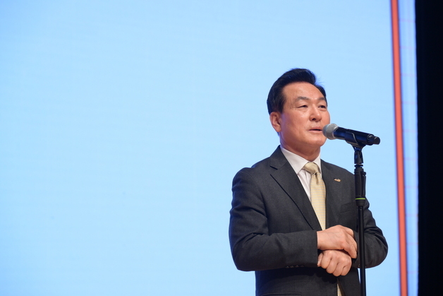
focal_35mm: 95
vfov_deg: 14.4
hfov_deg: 21.5
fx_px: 1169
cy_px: 148
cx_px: 222
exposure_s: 1/200
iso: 1000
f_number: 5.6
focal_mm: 95
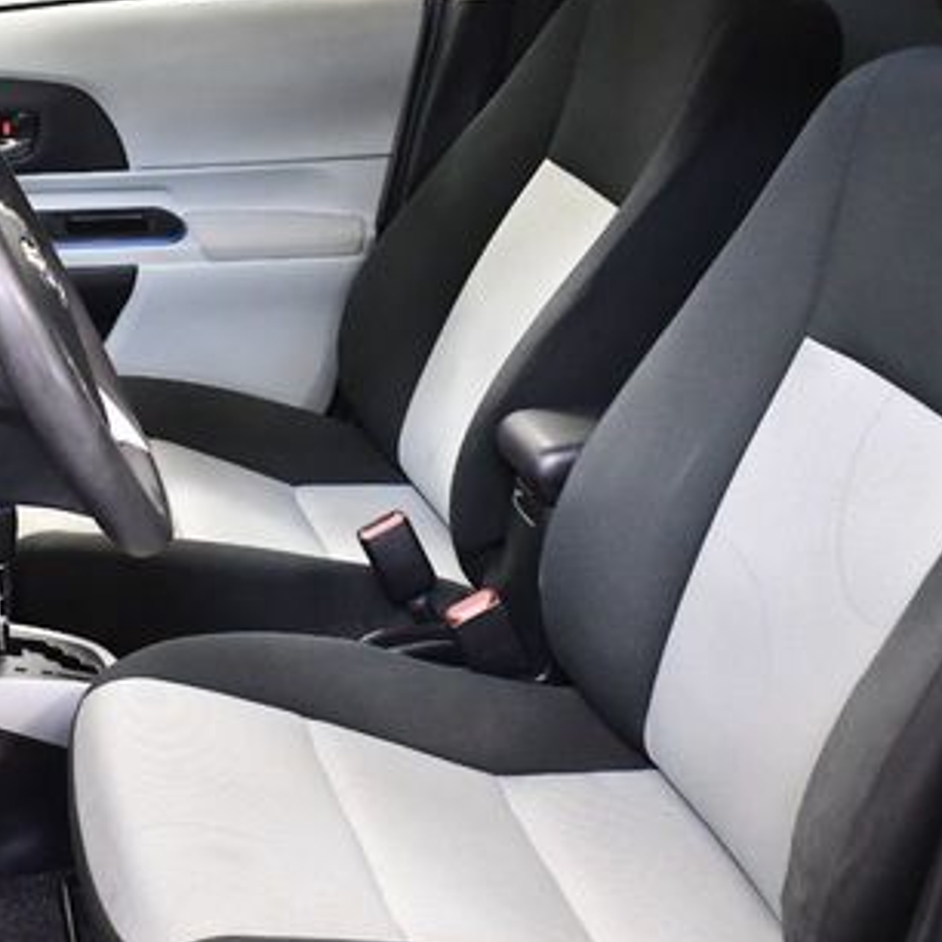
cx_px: 314
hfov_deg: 26.7
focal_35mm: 64
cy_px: 448
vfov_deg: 26.9
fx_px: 1970
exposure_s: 1/125
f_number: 3.5
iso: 2800
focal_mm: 18
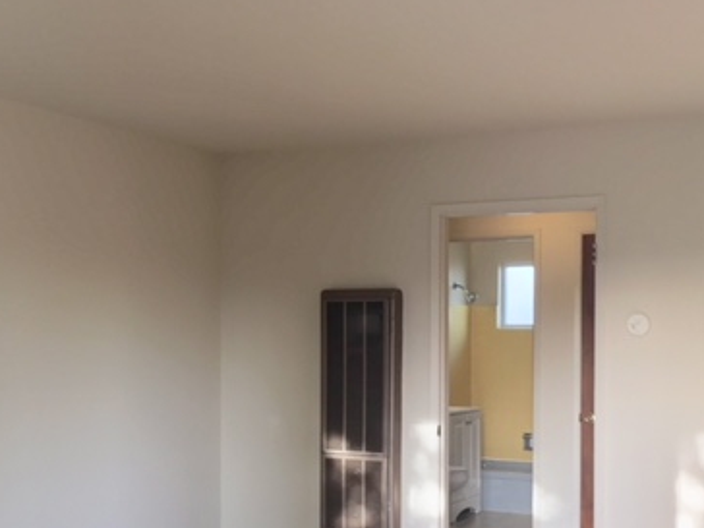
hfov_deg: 37.5
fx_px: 1037
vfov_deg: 28.4
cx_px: 375
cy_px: 348
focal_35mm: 51
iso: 32
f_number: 2.2
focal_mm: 4.15
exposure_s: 1/40
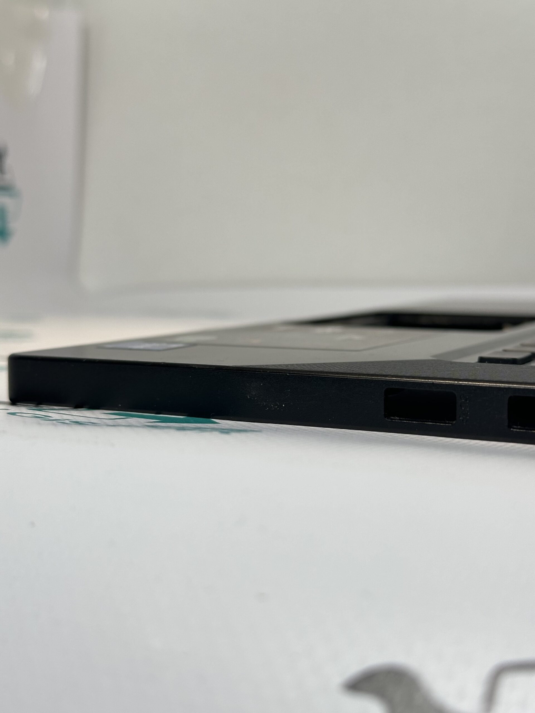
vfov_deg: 39.7
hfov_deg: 30.3
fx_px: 989
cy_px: 356
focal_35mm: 48
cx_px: 268
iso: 64
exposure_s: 1/341
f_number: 1.78
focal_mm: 6.86
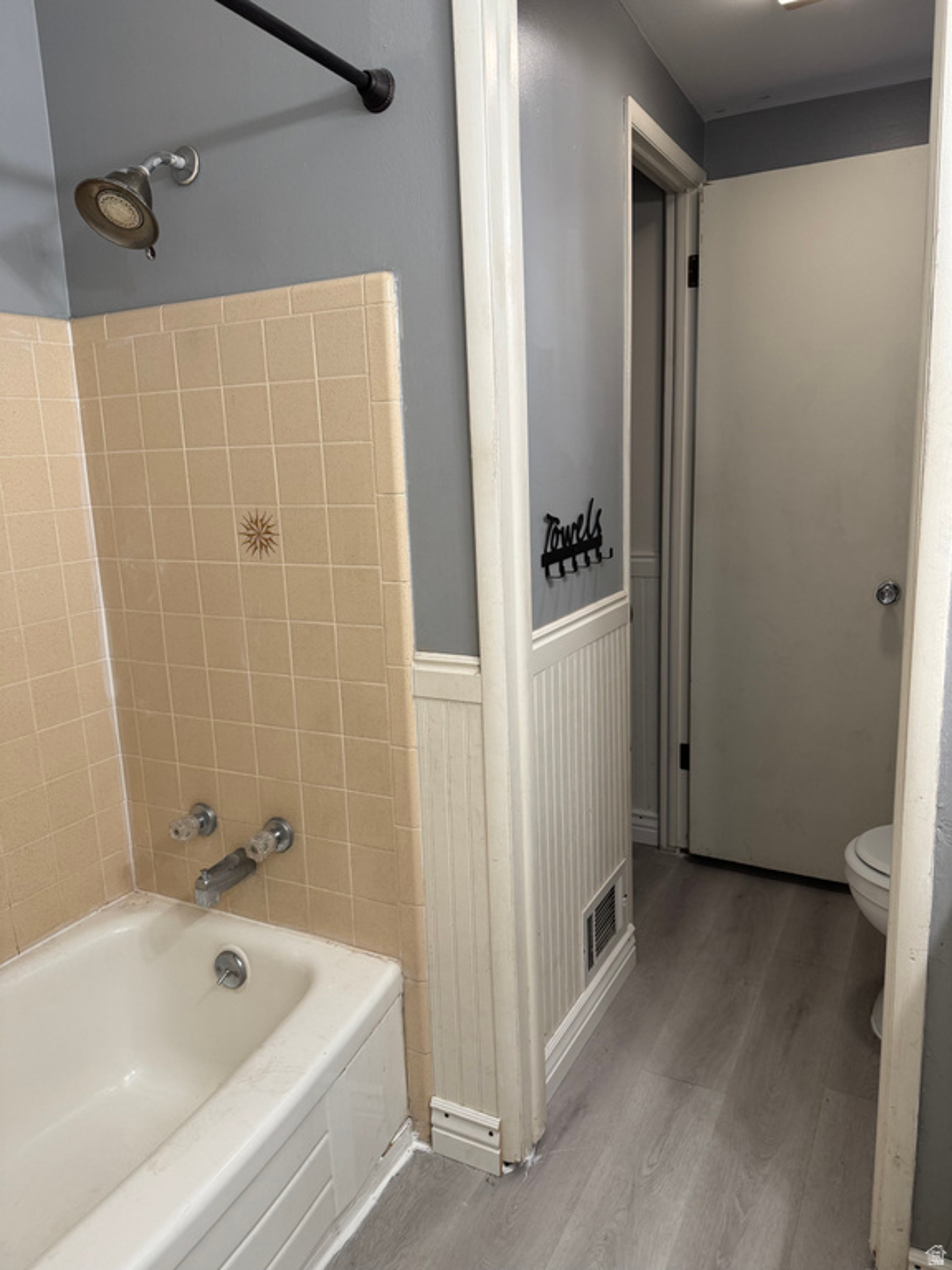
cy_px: 635
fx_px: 880
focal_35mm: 24
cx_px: 476
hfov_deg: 56.8
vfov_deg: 71.6
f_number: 1.78
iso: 160
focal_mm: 6.76
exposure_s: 1/60
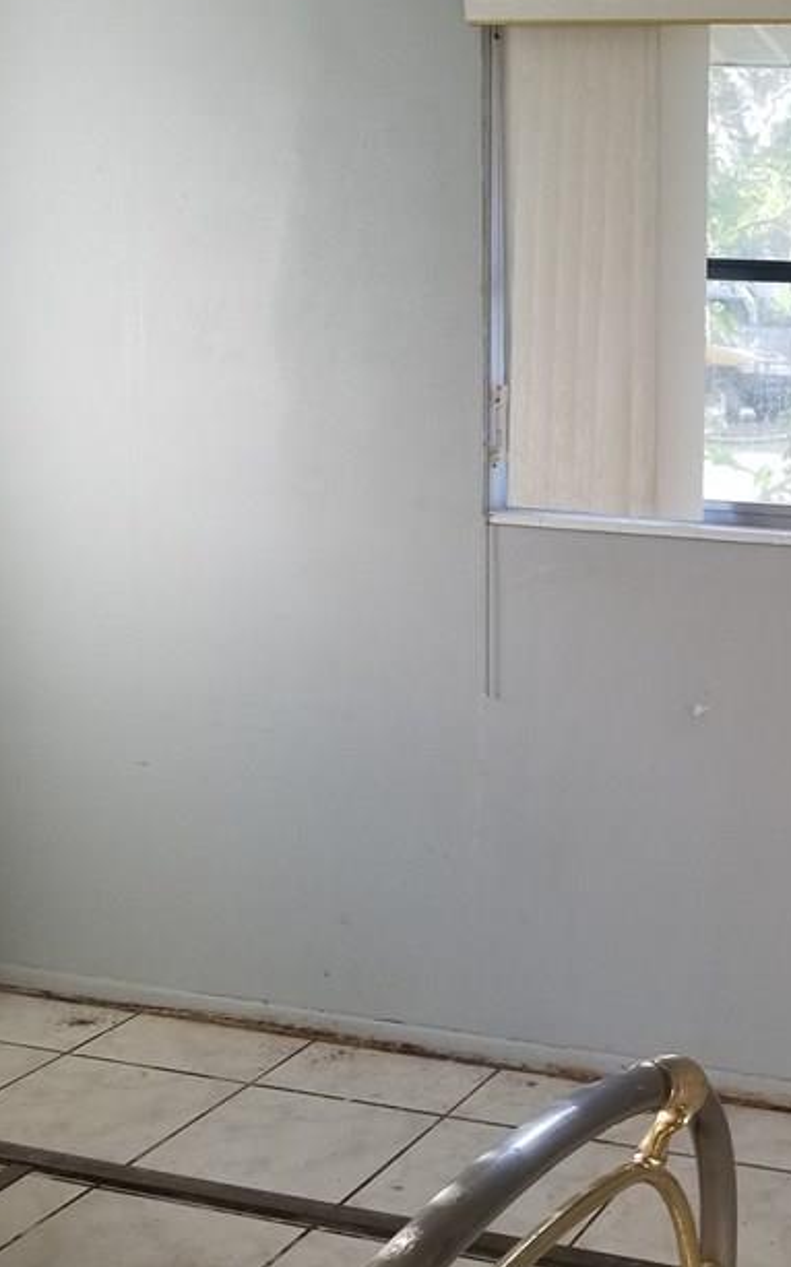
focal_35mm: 46
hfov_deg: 25.6
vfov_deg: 43.5
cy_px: 594
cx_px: 903
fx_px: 1589
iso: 100
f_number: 1.7
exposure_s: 1/60
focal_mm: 4.3
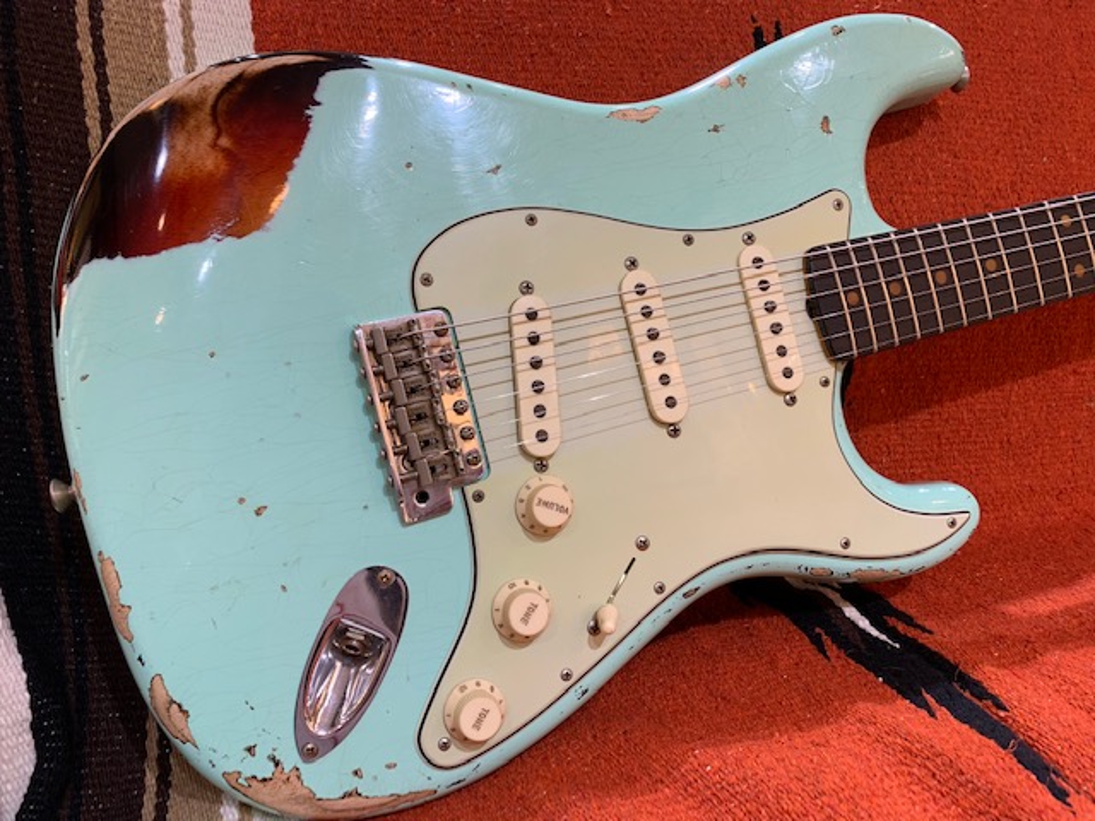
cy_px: 410
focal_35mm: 26
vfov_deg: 53.1
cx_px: 548
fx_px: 822
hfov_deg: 67.3
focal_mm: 4.25
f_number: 1.8
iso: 64
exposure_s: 1/50
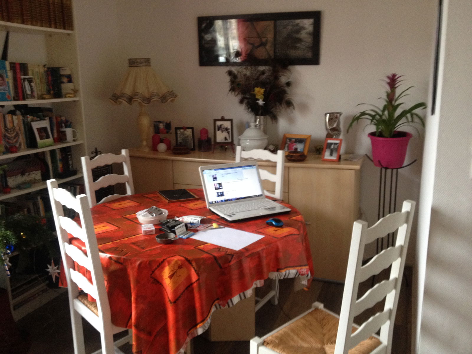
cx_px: 236
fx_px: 477
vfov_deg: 40.7
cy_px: 177
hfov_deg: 52.6
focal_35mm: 35
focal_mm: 4.28
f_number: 2.4
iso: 200
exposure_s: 1/20
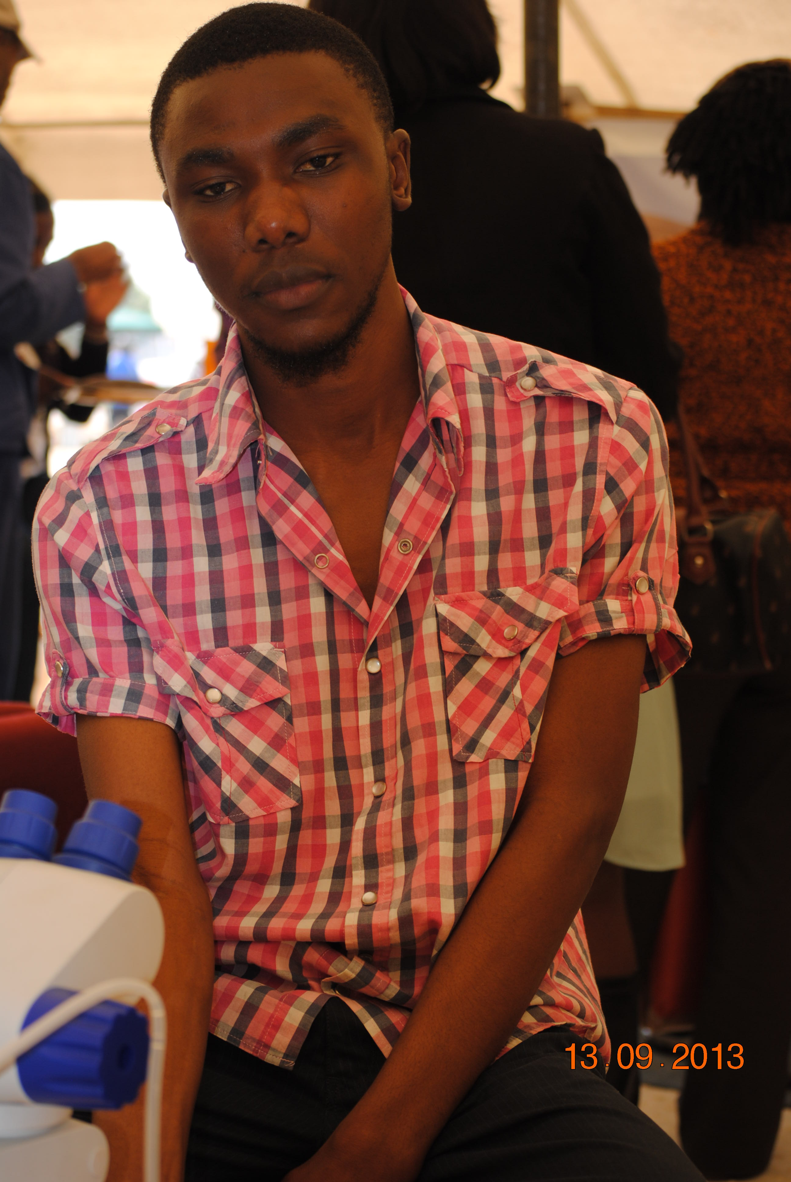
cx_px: 396
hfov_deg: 16.6
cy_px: 591
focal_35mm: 82
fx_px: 2711
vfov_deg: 24.6
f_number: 4
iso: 110
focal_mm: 55
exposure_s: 1/125
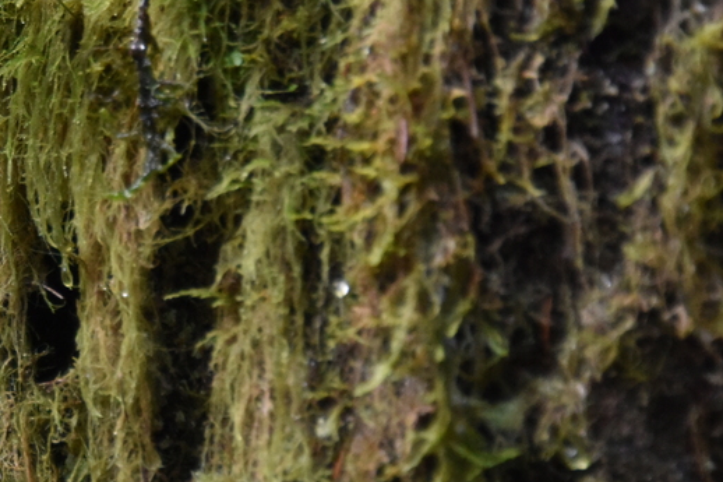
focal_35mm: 445
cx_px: -87
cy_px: 176
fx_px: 8934
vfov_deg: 3.1
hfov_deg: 4.6
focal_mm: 180
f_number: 5.6
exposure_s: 1/400
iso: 5000
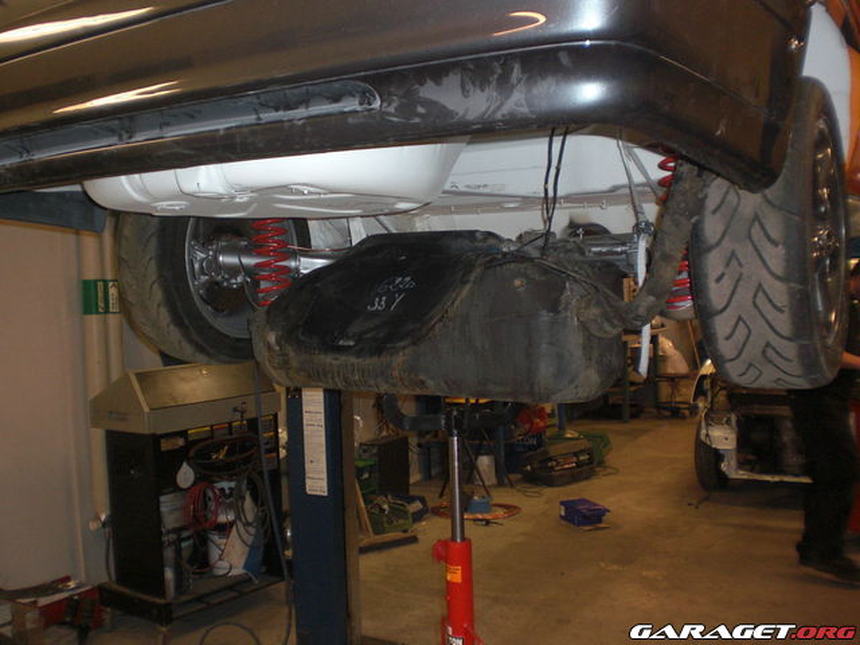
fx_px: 894
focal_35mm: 36
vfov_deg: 39.7
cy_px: 322
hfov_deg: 51.4
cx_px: 430
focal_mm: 6.3
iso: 200
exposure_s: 1/60
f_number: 3.1
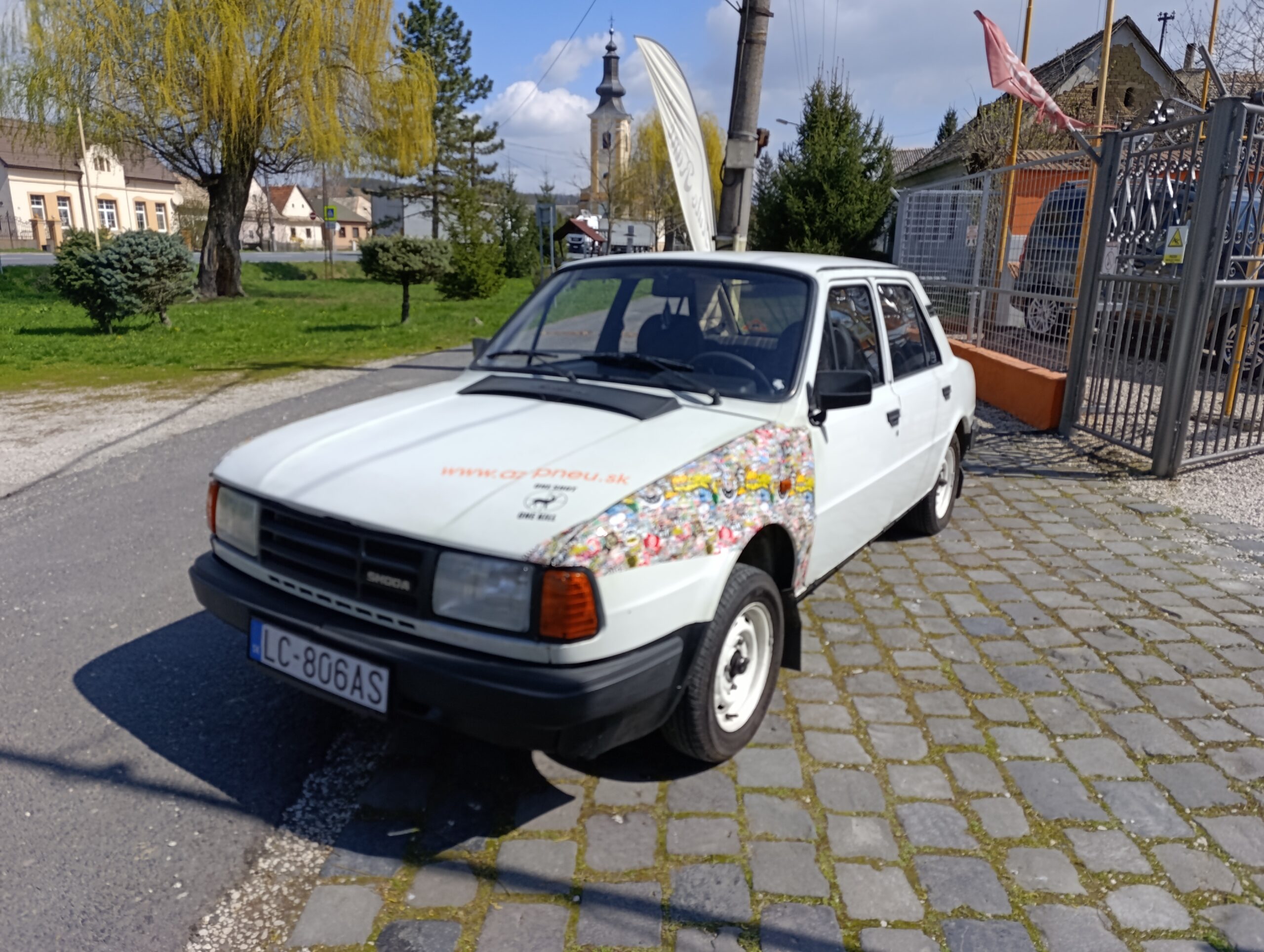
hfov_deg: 73.8
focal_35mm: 23
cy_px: 476
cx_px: 632
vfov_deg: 59.0
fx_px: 841
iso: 50
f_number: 1.6
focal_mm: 6.14
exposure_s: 1/1041
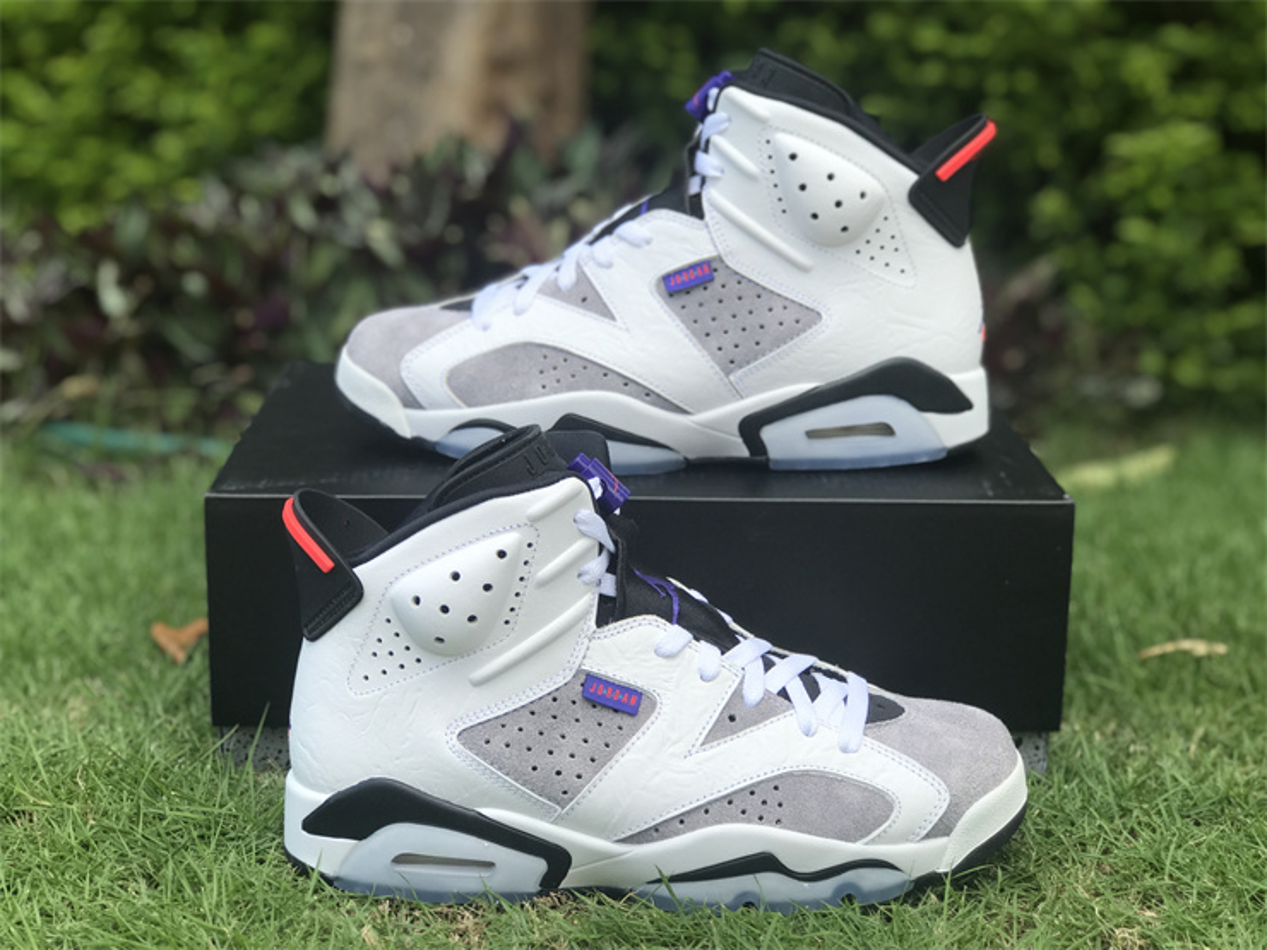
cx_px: 634
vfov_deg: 25.7
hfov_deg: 33.8
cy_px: 475
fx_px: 2086
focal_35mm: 57
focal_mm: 6.6
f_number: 2.8
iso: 20
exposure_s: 1/215
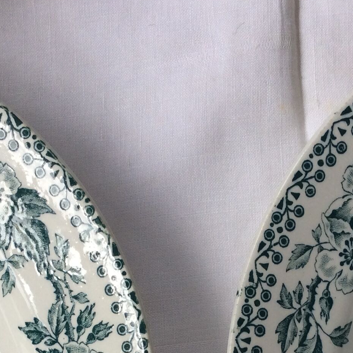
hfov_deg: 21.9
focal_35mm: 79
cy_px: 363
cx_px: 188
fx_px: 911
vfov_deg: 21.1
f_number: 2.4
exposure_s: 1/266
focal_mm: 3.3
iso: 32
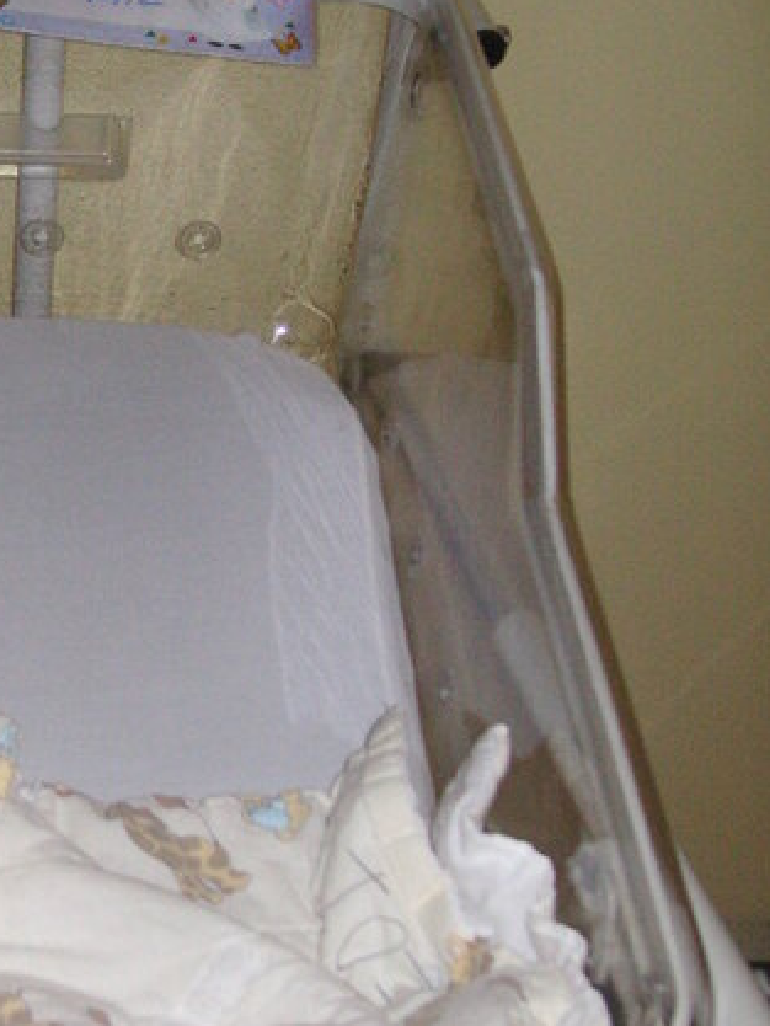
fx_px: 2105
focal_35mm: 71
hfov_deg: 20.3
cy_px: 561
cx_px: 74
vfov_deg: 27.4
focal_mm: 6.1
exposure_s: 1/45
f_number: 2.8
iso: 160
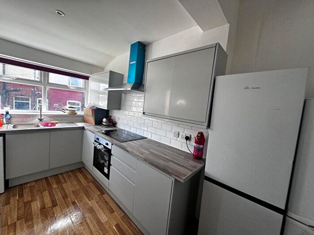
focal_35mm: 14
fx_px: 127
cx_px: 157
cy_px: 118
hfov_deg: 102.1
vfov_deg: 85.7
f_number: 2.2
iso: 64
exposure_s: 1/99
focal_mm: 2.22
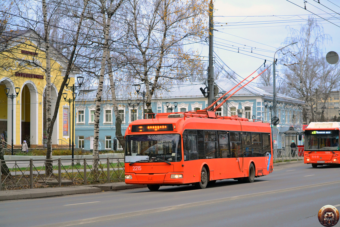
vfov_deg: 15.7
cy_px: 114
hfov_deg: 23.4
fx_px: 822
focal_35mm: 87
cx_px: 170
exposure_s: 1/500
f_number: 4.5
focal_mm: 58
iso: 1600
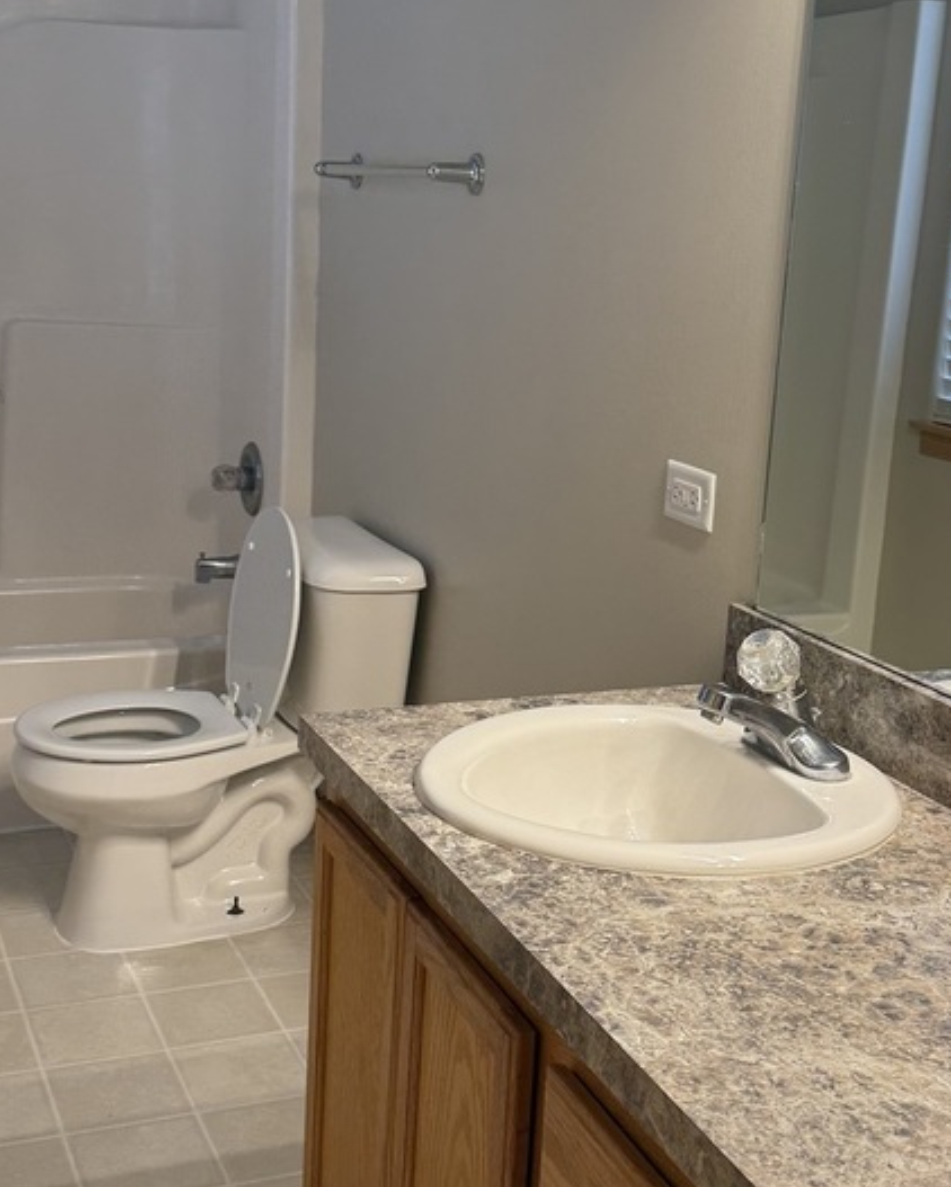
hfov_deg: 31.4
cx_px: 525
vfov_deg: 38.8
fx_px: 1688
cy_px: 583
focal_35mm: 48
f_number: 1.78
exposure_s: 1/120
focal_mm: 6.76
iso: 125
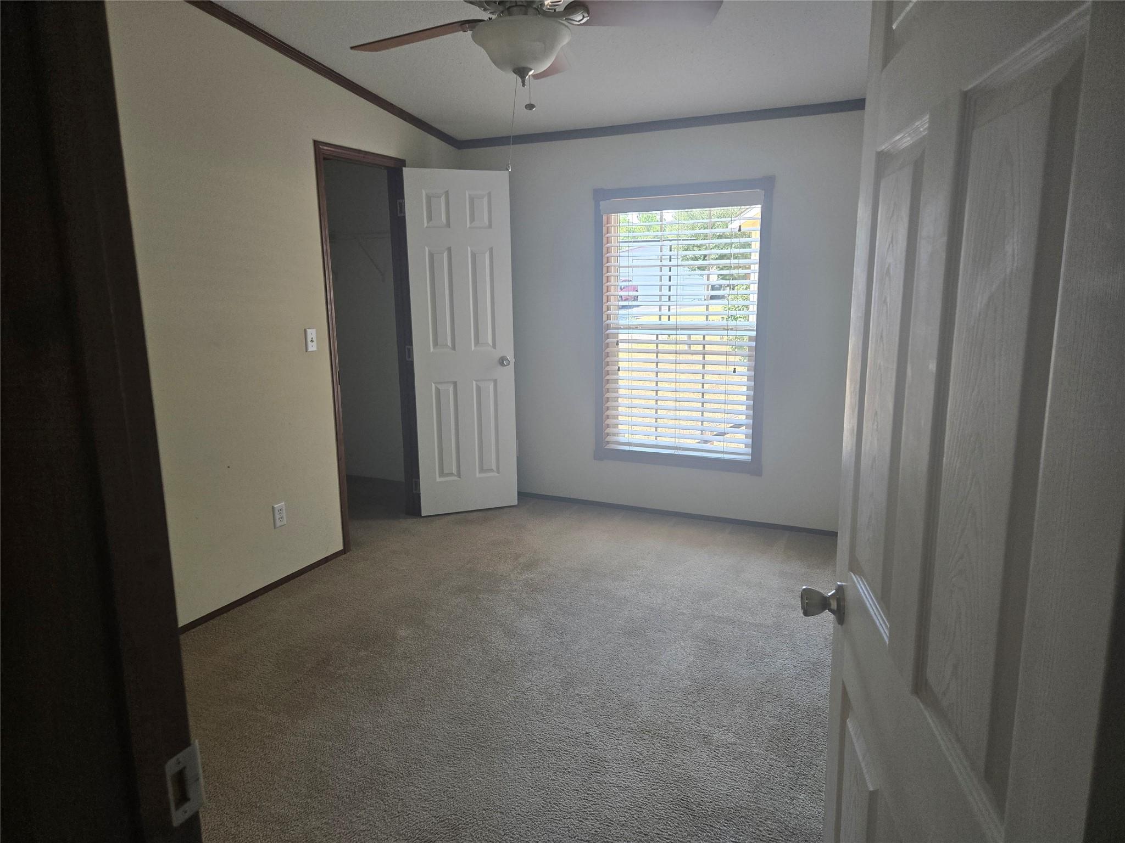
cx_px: 562
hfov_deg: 73.9
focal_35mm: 23
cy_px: 422
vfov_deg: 58.9
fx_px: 747
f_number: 1.8
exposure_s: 1/180
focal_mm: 5.4
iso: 160
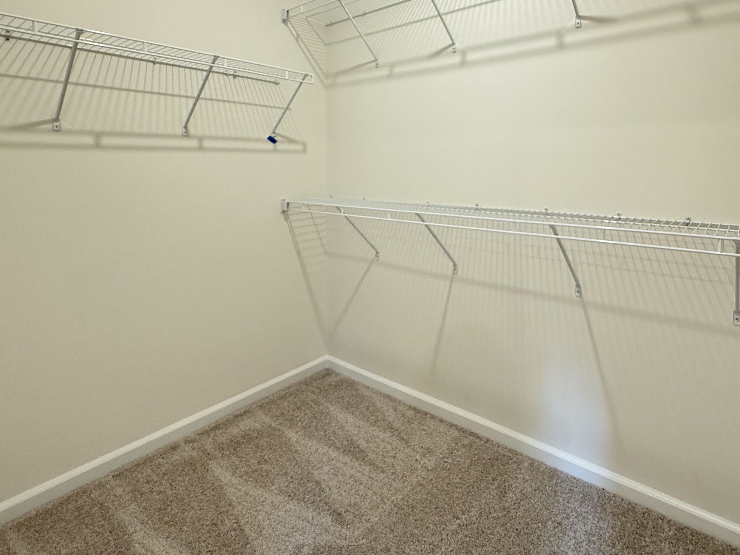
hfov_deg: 81.2
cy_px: 163
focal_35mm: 20
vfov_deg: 63.4
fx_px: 428
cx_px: 423
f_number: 2.2
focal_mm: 2.22
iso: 250
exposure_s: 1/60
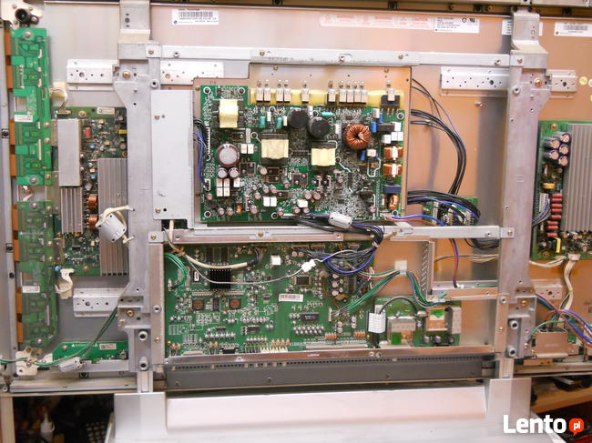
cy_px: 222
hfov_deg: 45.8
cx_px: 296
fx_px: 701
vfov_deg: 35.1
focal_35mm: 41
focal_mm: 6.72
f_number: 3.1
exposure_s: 1/50
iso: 400
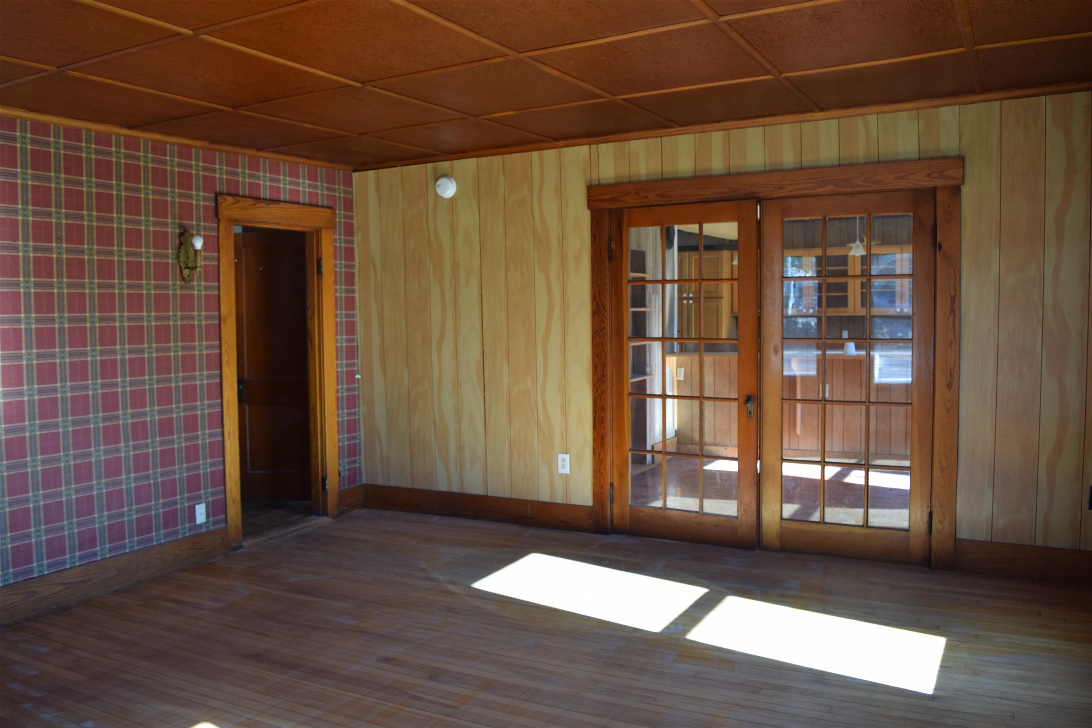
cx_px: 546
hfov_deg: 61.9
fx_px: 910
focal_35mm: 30
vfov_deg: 43.6
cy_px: 364
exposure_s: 1/80
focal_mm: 20
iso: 400
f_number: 4.5
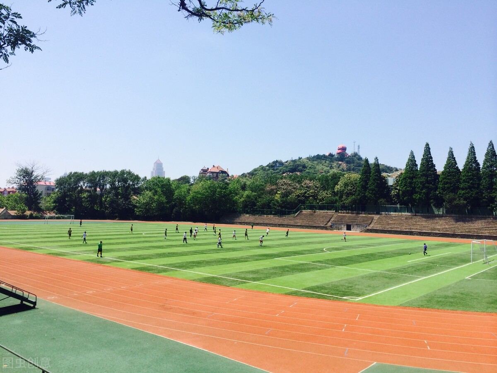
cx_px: 248
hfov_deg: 60.0
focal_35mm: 30
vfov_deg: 46.8
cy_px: 186
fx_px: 431
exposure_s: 1/2564
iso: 40
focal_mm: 4.12
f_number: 2.2
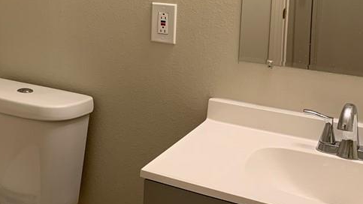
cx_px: 29
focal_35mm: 60
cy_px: 28
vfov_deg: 19.8
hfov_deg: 32.9
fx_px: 578
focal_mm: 4.25
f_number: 1.8
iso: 80
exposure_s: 1/60
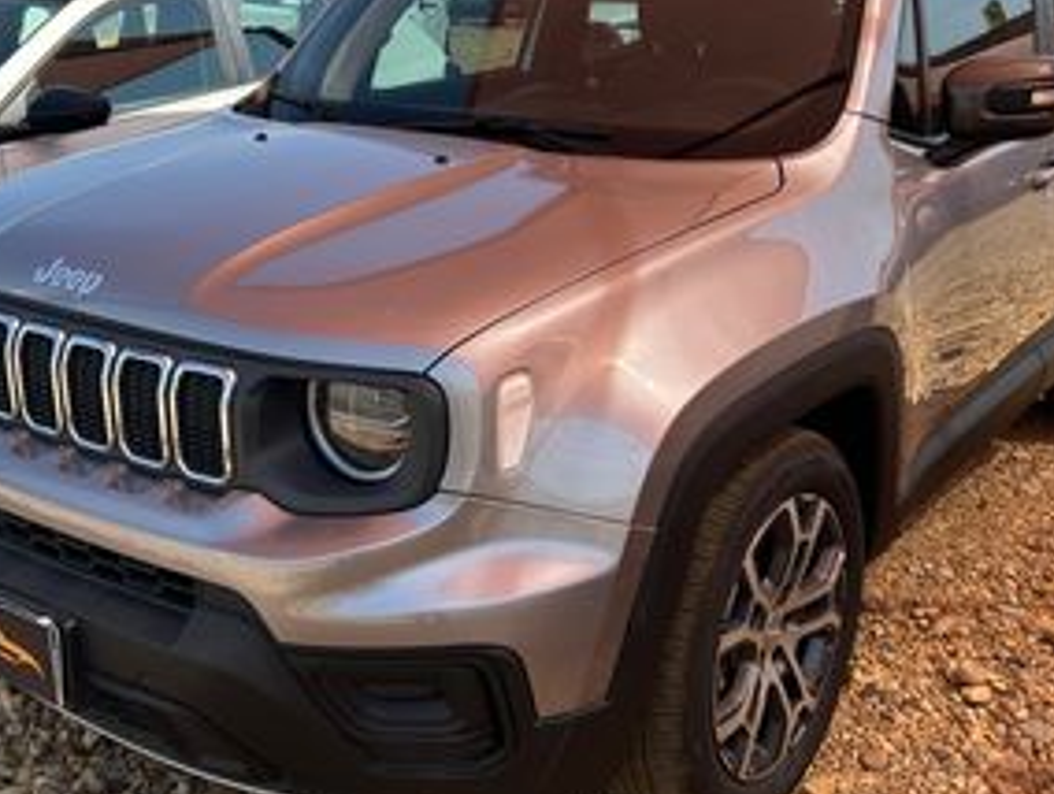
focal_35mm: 43
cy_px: 349
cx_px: 516
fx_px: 1311
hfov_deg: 43.8
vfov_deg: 33.7
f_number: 1.5
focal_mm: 5.7
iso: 50
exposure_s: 1/1972
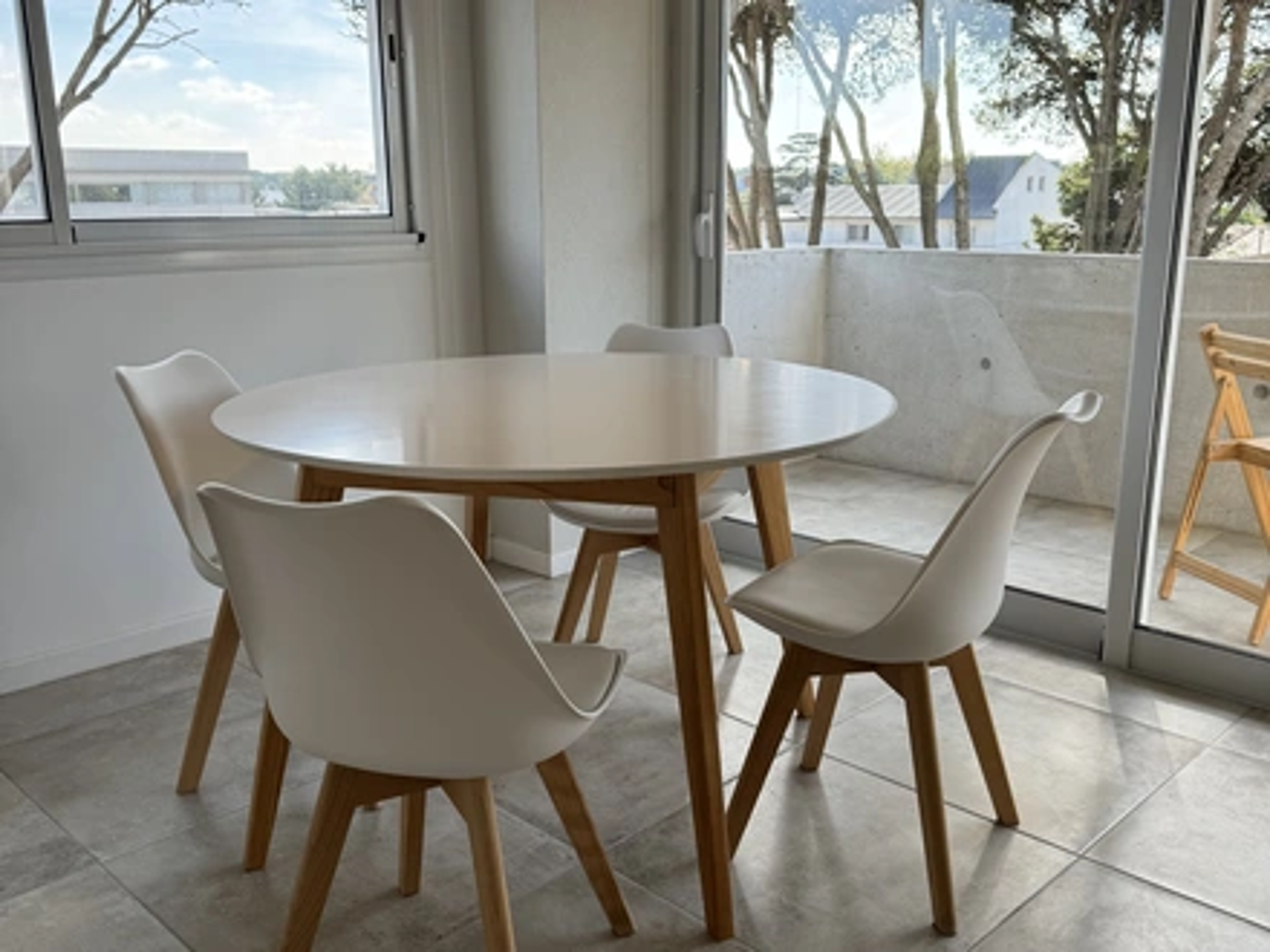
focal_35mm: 24
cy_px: 476
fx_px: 881
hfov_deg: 71.6
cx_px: 635
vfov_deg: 56.8
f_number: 1.78
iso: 80
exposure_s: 1/535
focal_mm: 6.76
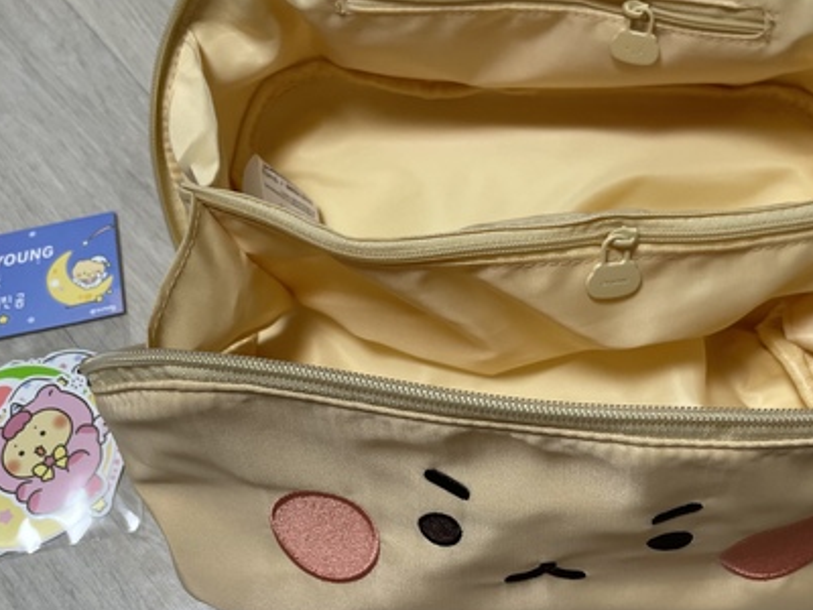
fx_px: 916
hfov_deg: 47.8
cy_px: 309
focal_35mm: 39
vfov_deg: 36.8
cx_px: 453
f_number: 1.6
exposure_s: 1/120
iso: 100
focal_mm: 4.2
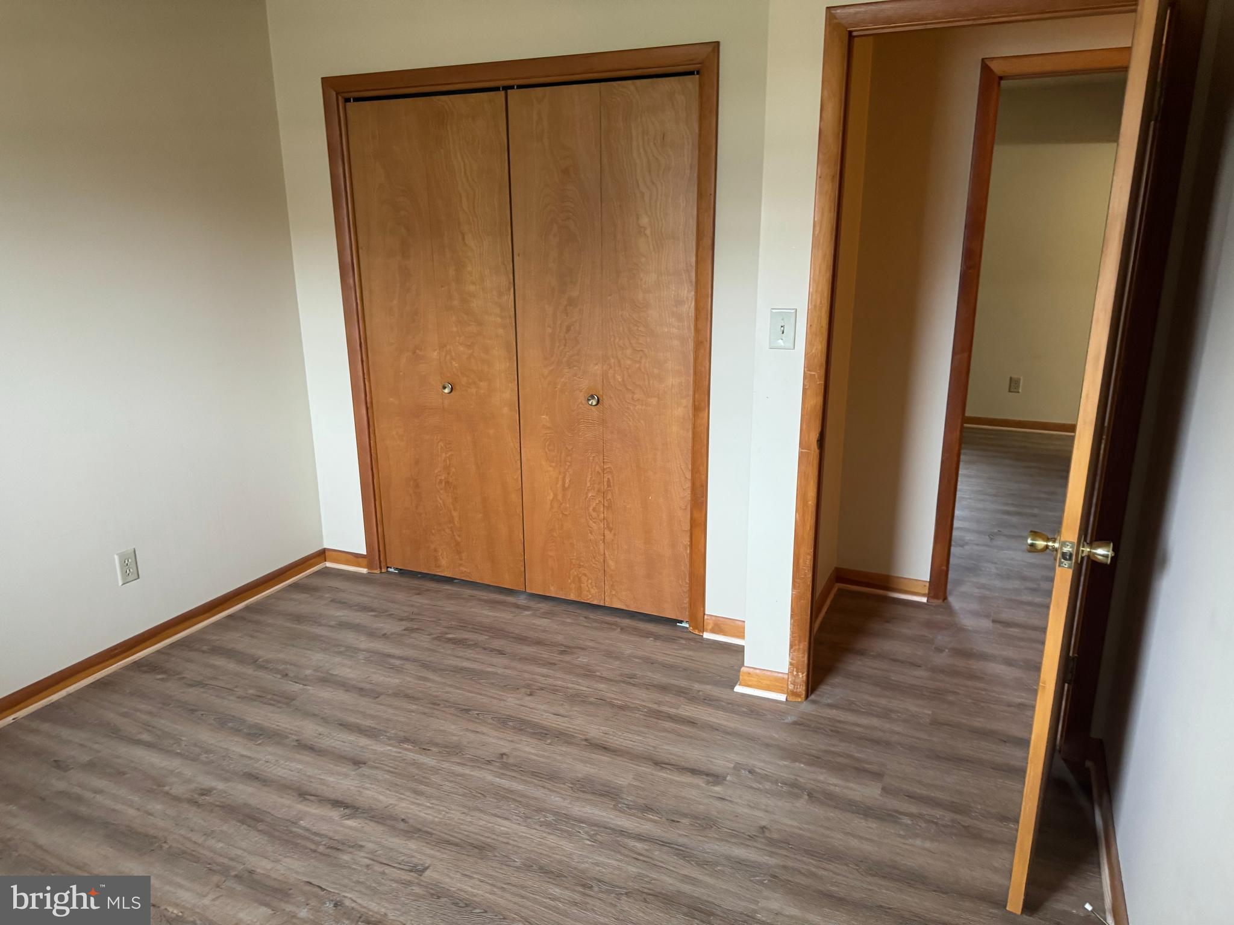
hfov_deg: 71.6
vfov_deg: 56.8
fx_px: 856
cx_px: 617
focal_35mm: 24
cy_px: 462
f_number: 1.78
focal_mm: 6.76
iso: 500
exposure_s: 1/60
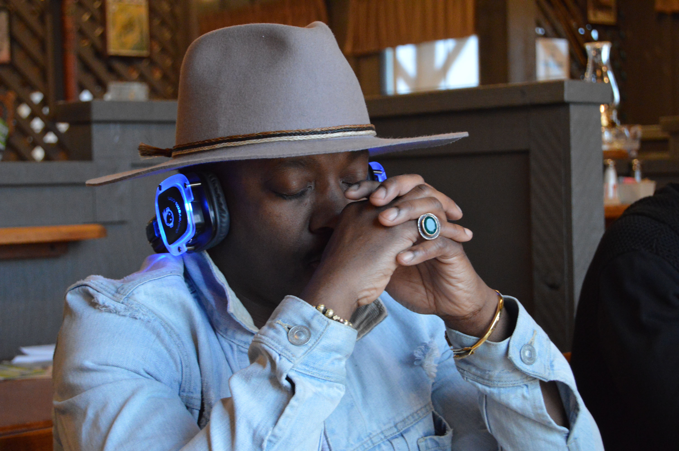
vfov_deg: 17.5
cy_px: 226
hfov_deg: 26.0
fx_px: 1470
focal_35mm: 78
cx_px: 340
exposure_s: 1/60
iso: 3200
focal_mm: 52
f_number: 5.6
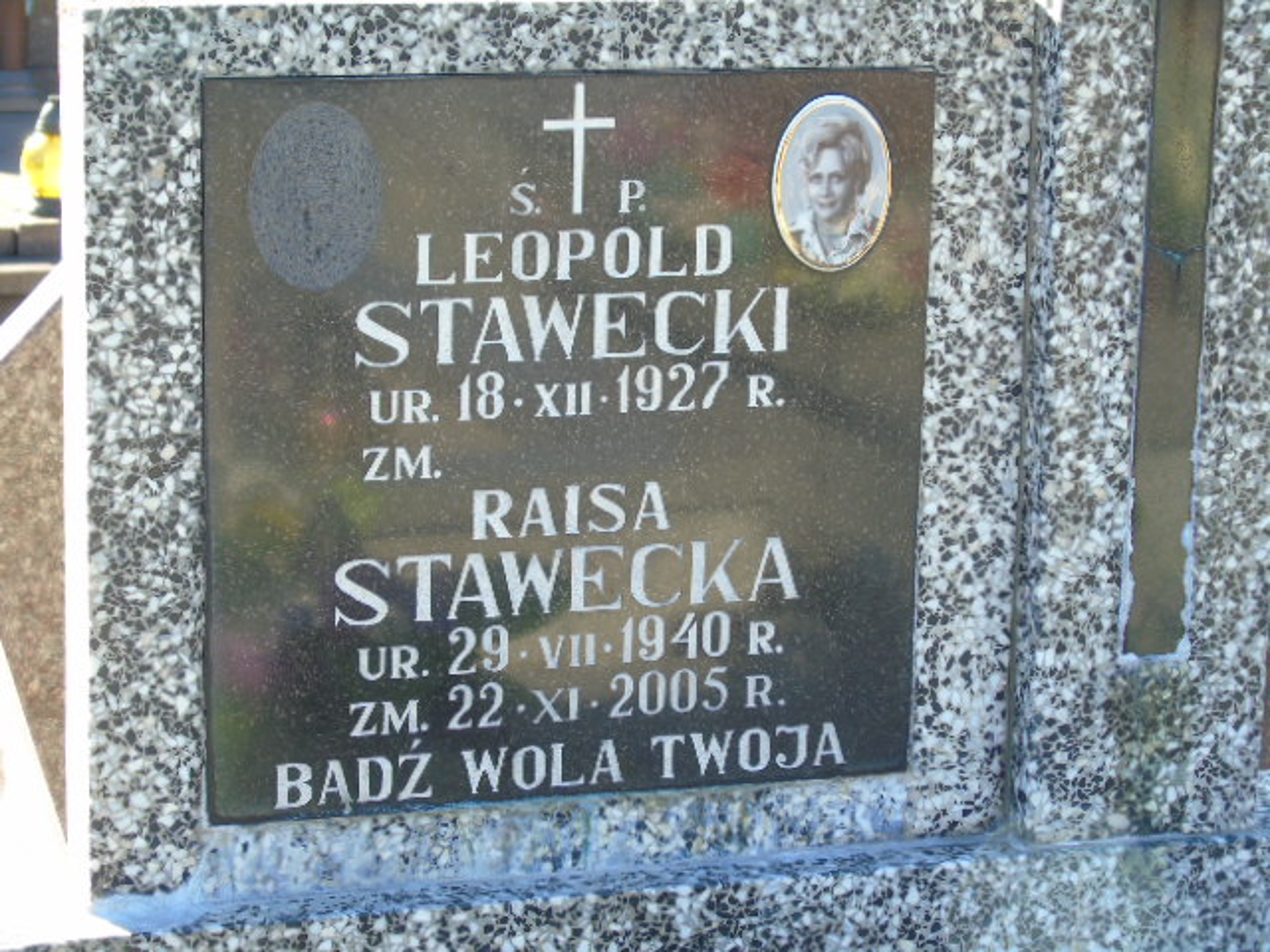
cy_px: 476
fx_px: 3962
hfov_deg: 18.2
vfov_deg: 13.7
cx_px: 635
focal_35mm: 108
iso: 80
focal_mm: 19
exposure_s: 1/80
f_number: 4.4
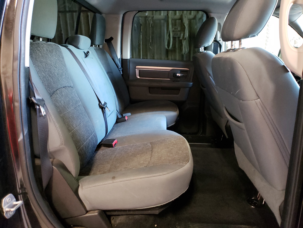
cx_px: 152
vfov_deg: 53.1
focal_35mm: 26
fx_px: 228
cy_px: 114
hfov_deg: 67.3
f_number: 1.5
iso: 553
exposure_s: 1/24
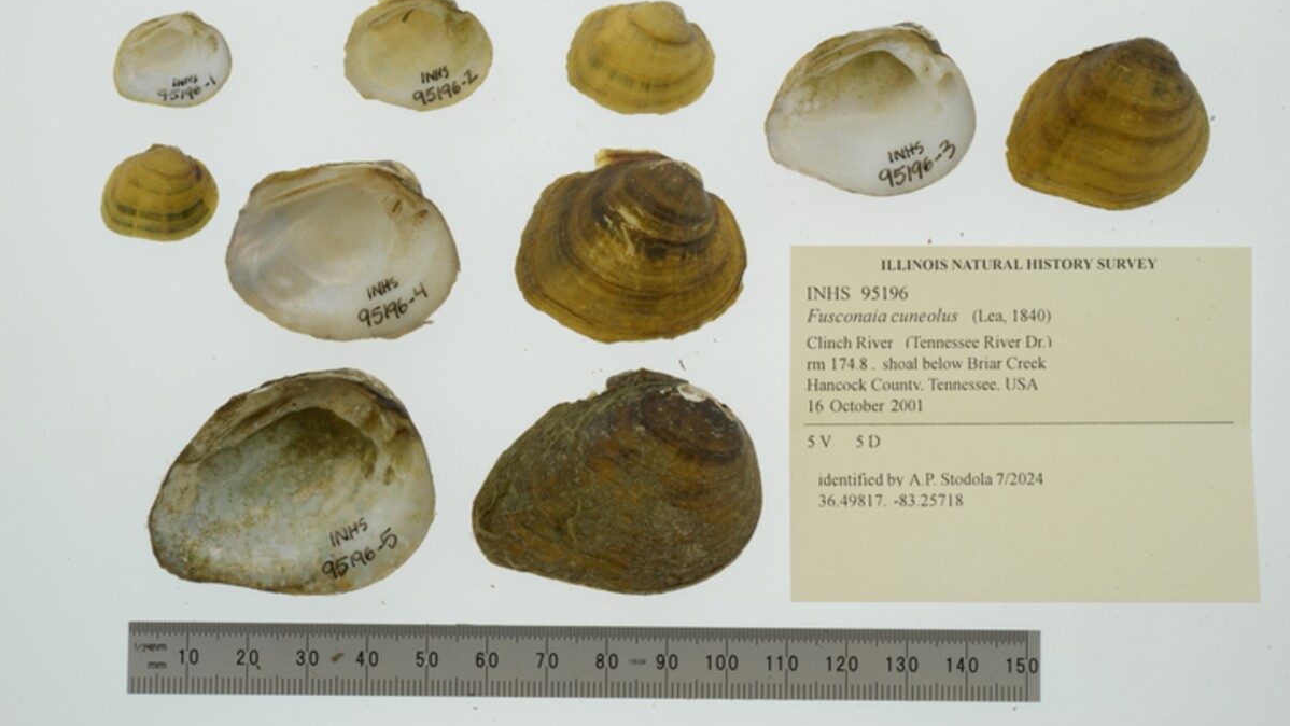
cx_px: 645
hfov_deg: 33.3
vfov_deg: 19.1
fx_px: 2155
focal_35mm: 63
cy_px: 300
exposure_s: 1/10
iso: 100
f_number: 32
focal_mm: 60
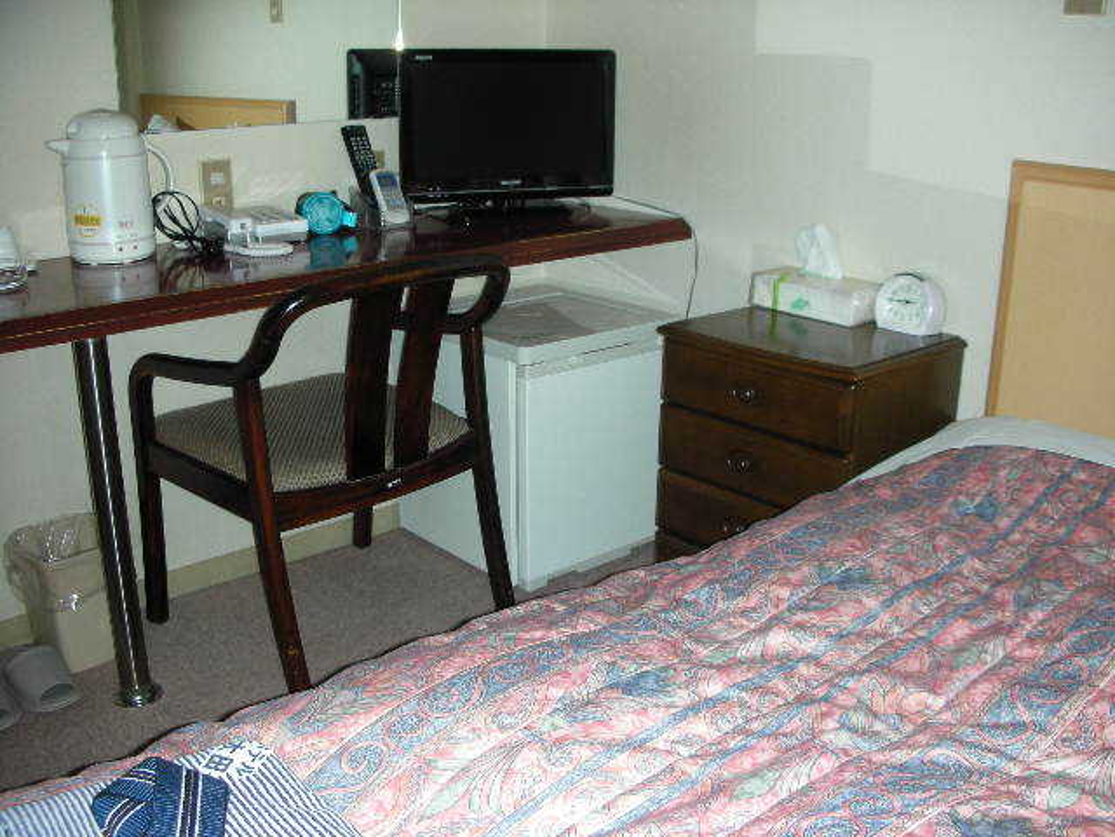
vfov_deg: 40.7
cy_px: 418
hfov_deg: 52.6
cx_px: 558
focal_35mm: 35
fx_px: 1127
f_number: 3
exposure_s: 1/60.1
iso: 104
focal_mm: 5.8
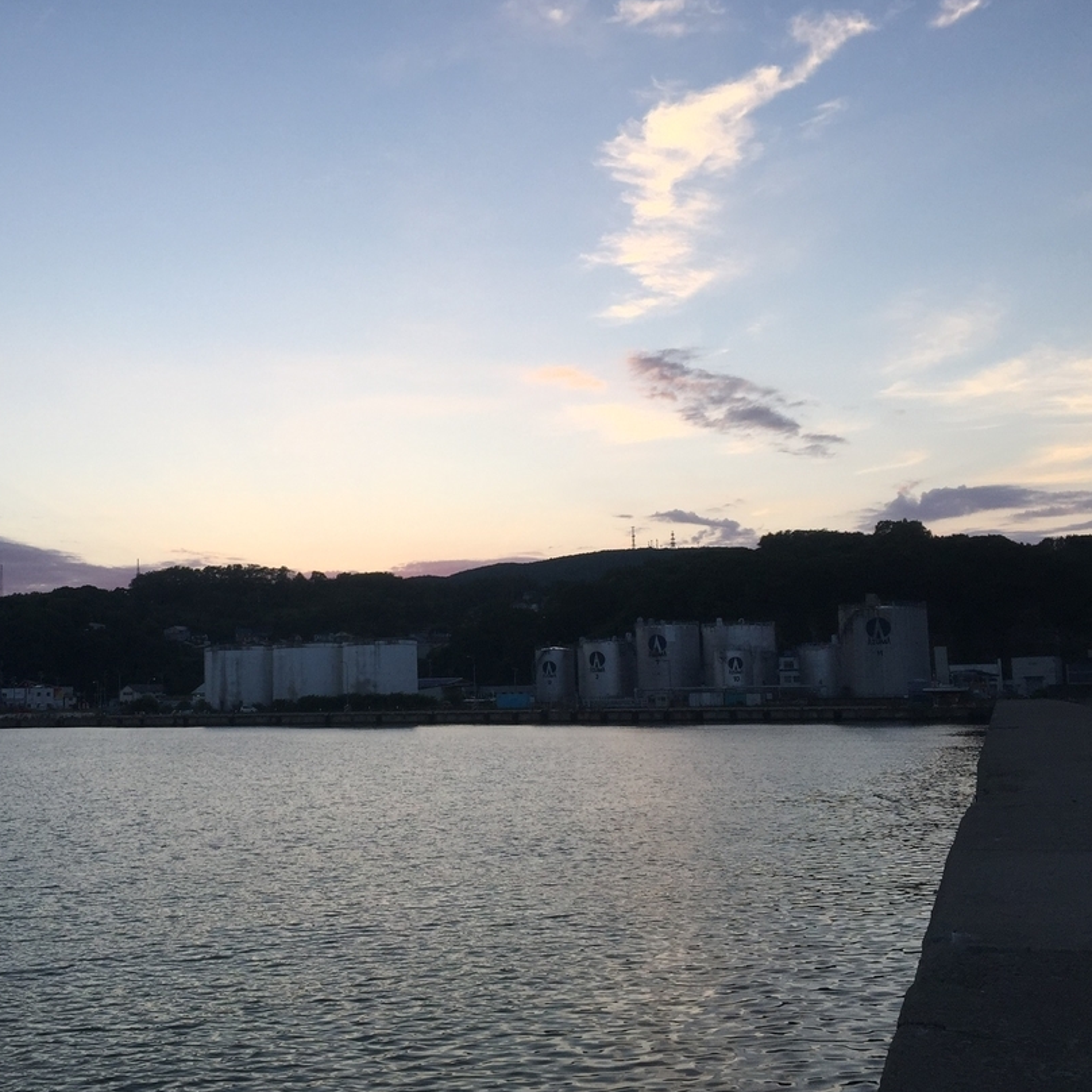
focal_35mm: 38
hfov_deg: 43.2
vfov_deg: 43.9
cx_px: 358
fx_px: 1356
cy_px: 551
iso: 32
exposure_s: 1/399
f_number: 2.2
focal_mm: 4.15
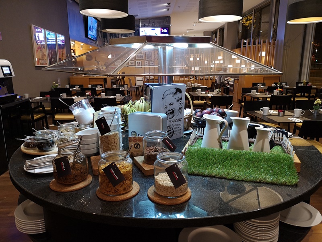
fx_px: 251
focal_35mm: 27
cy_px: 121
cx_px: 161
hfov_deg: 65.3
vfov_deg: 51.4
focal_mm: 3.95
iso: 400
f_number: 1.8
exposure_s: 1/33.3
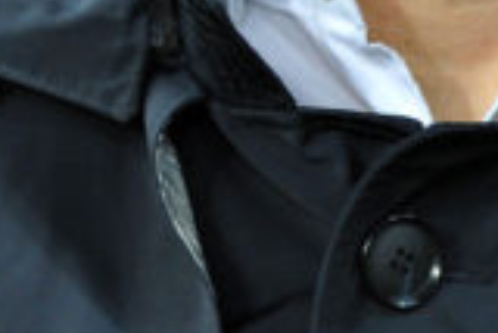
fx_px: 7975
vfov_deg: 2.4
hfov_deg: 3.6
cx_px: 579
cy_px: -426
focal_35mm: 576
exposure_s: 1/400
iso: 1600
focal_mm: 120
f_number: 2.8
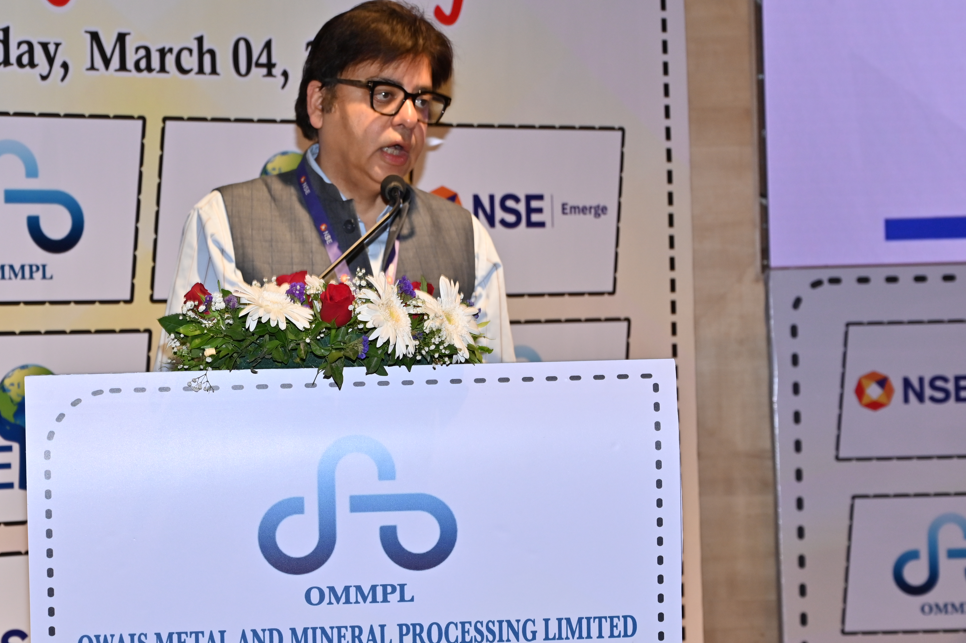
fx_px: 2655
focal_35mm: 99
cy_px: 292
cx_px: 396
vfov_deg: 13.8
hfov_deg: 20.6
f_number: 5.6
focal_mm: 70
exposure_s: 1/160
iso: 400
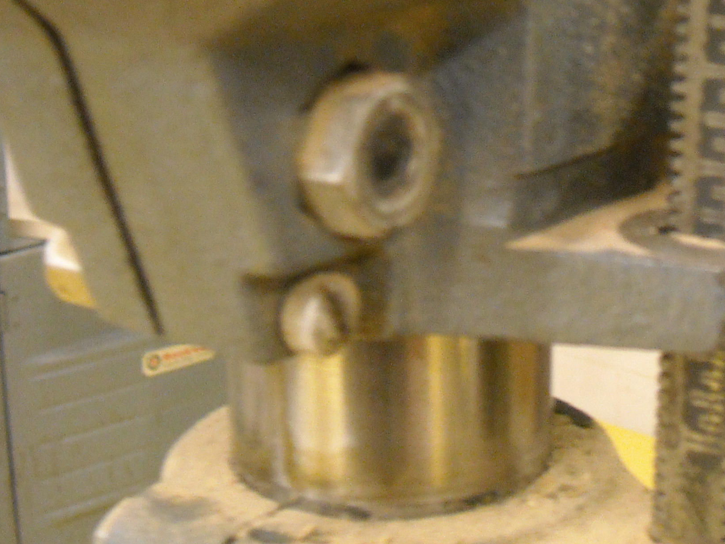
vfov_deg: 21.0
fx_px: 1466
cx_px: 645
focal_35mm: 70
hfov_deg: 26.9
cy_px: 193
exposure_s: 1/12
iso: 400
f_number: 2.8
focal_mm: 5.7
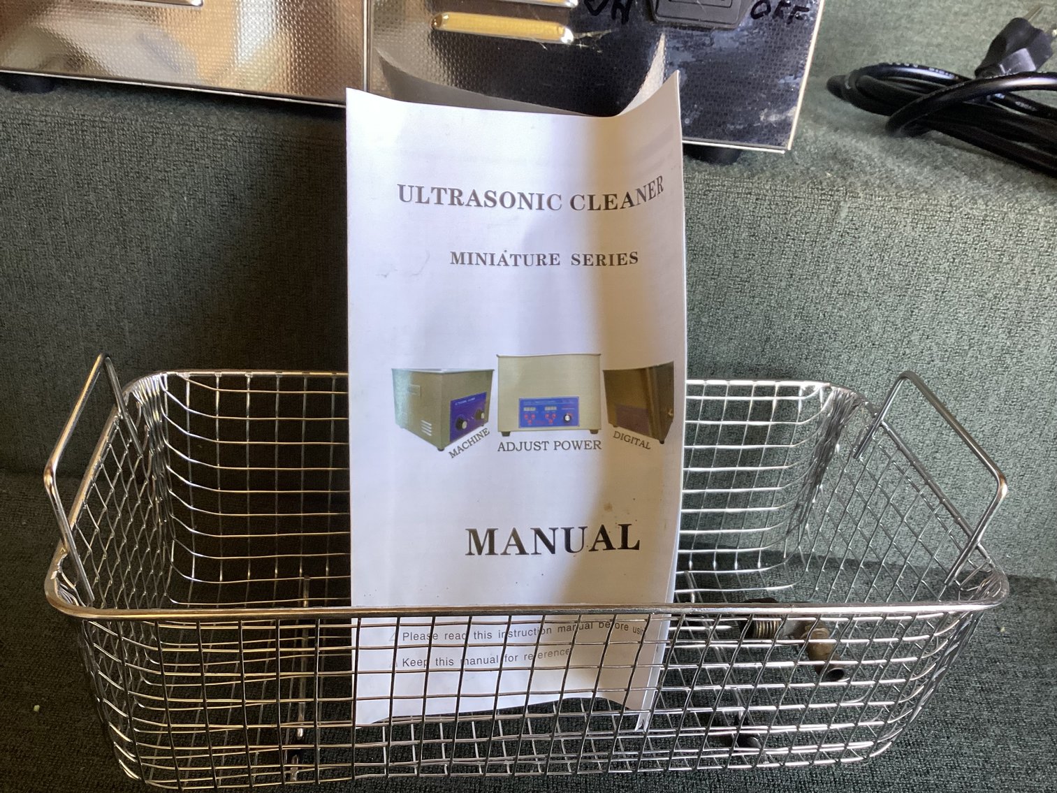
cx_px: 528
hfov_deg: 58.3
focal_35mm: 31
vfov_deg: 45.4
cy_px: 396
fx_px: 947
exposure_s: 1/50
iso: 100
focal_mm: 3.3
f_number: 2.4
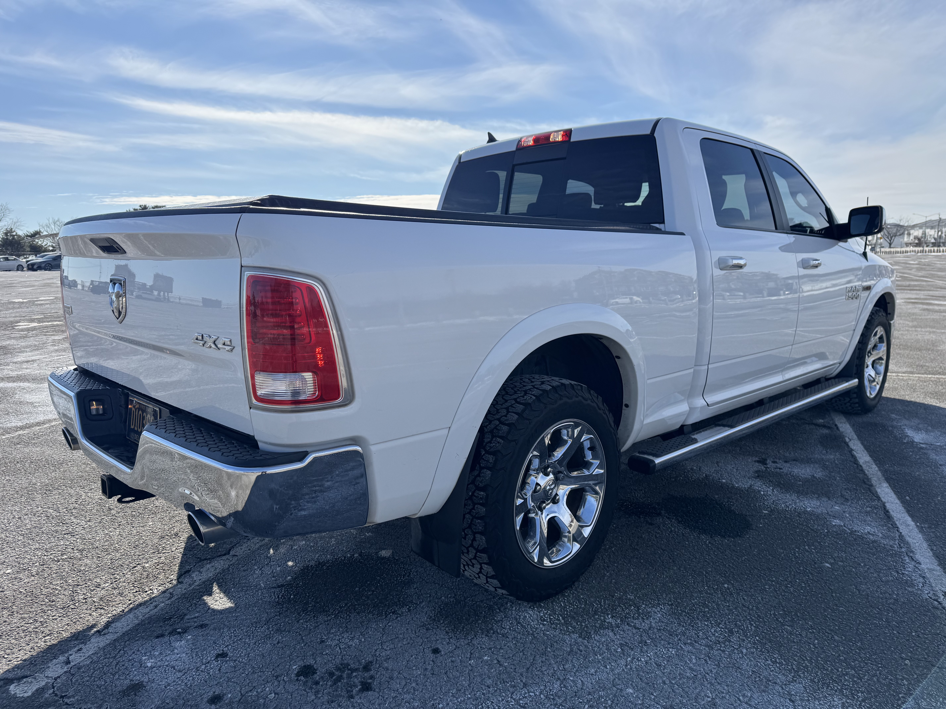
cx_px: 473
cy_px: 354
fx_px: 656
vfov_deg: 56.8
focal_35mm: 24
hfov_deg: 71.6
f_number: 1.78
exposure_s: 1/6410
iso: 80
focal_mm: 6.76
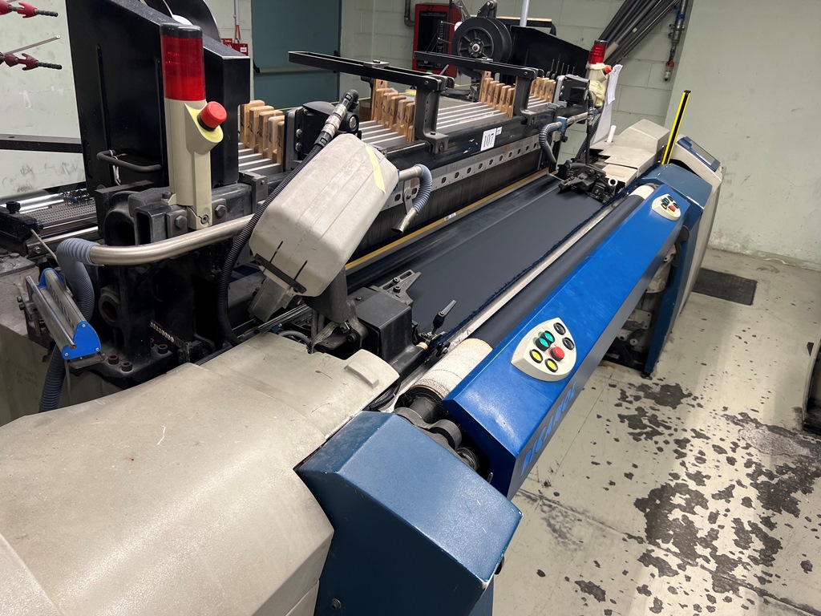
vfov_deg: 53.1
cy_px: 308
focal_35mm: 26
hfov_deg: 67.3
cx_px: 410
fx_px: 617
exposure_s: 1/100
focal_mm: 5.7
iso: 64
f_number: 1.5
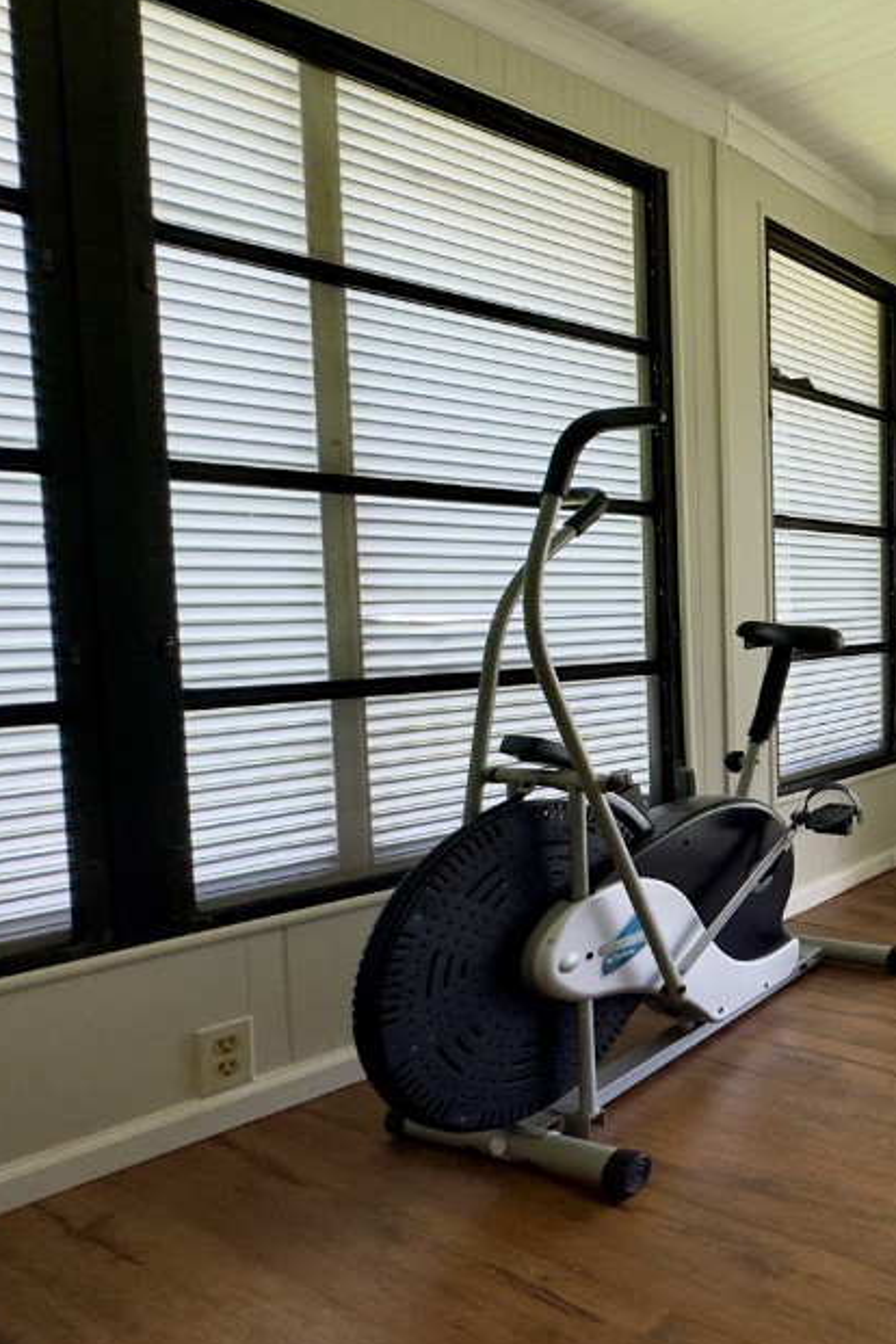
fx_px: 896
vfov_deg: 73.7
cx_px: 1084
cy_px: 647
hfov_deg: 38.6
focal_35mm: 24
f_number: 2.2
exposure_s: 1/99
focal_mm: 2.22
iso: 160
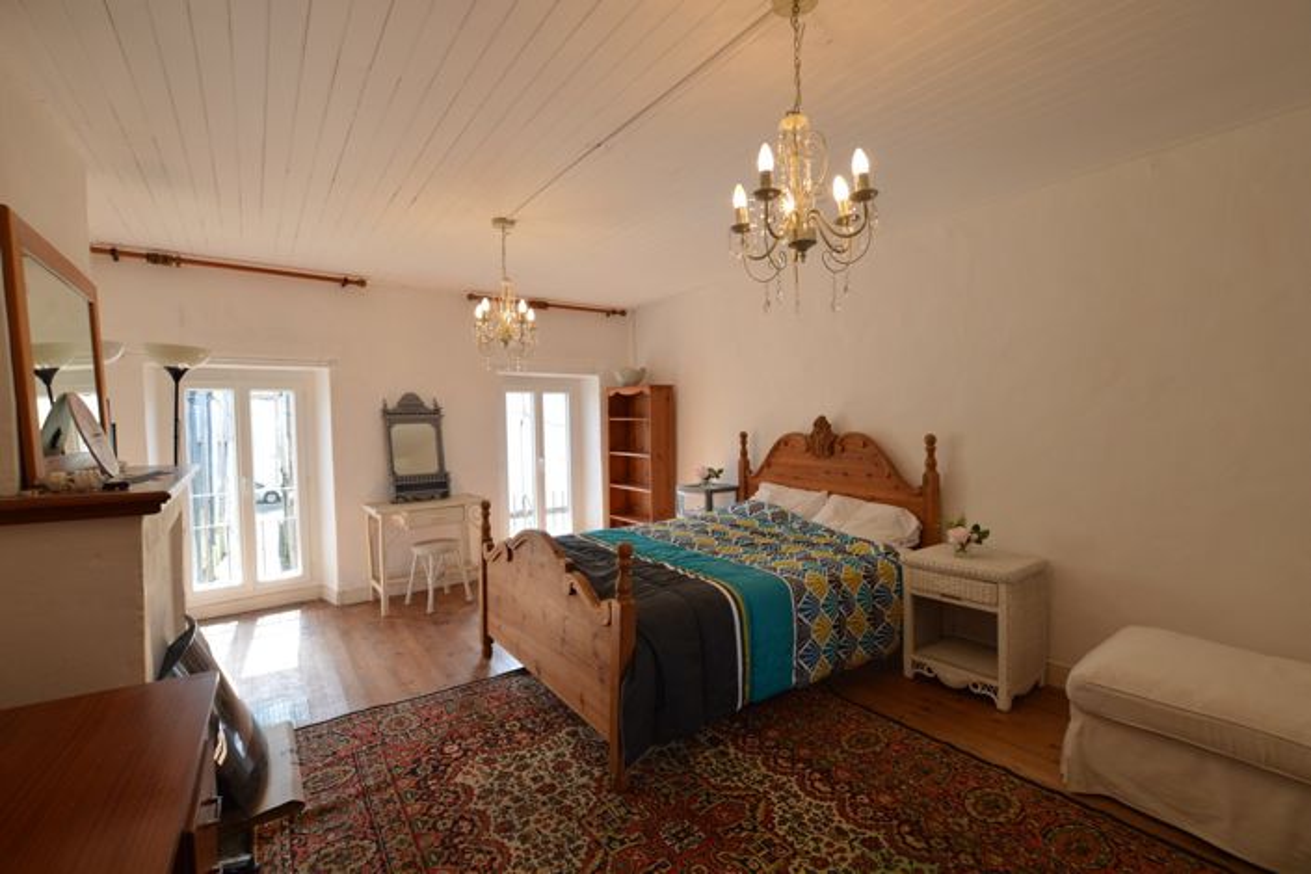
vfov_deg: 77.3
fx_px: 546
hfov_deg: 100.4
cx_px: 656
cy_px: 437
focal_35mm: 15
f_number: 5
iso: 400
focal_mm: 10
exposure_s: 1/100
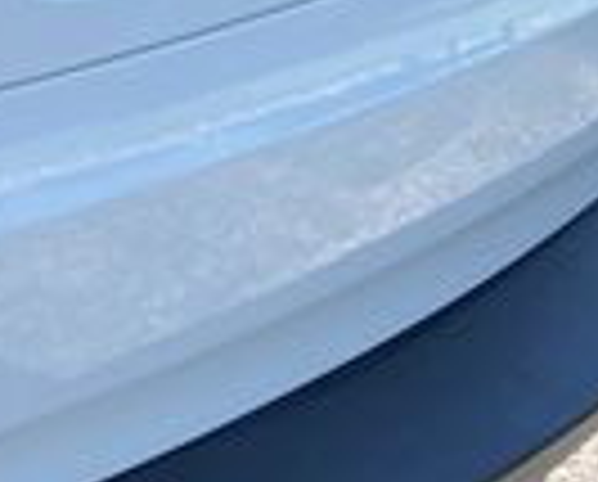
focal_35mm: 122
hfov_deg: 12.8
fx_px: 2164
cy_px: 198
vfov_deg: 12.7
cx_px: -751
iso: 50
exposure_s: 1/1029
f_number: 1.5
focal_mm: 5.7
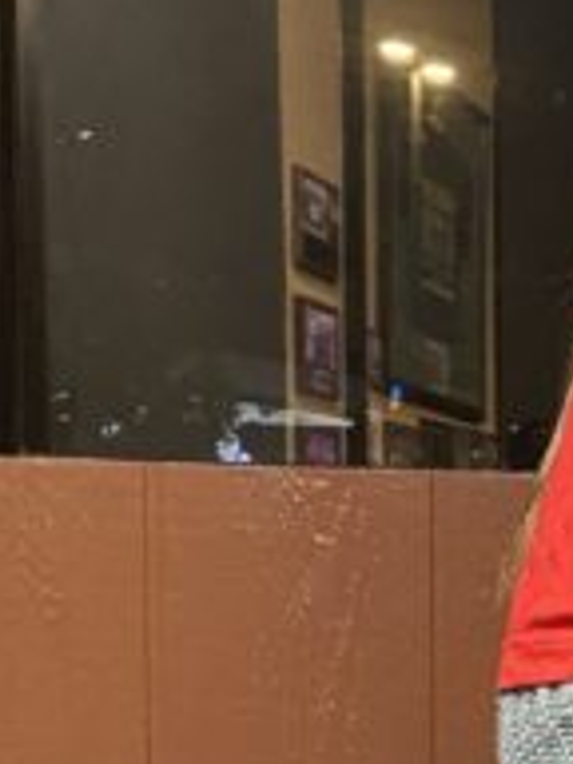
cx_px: 1108
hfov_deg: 11.8
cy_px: 945
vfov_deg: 16.6
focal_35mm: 113
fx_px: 2494
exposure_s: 1/30
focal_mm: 4.25
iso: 640
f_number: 1.8
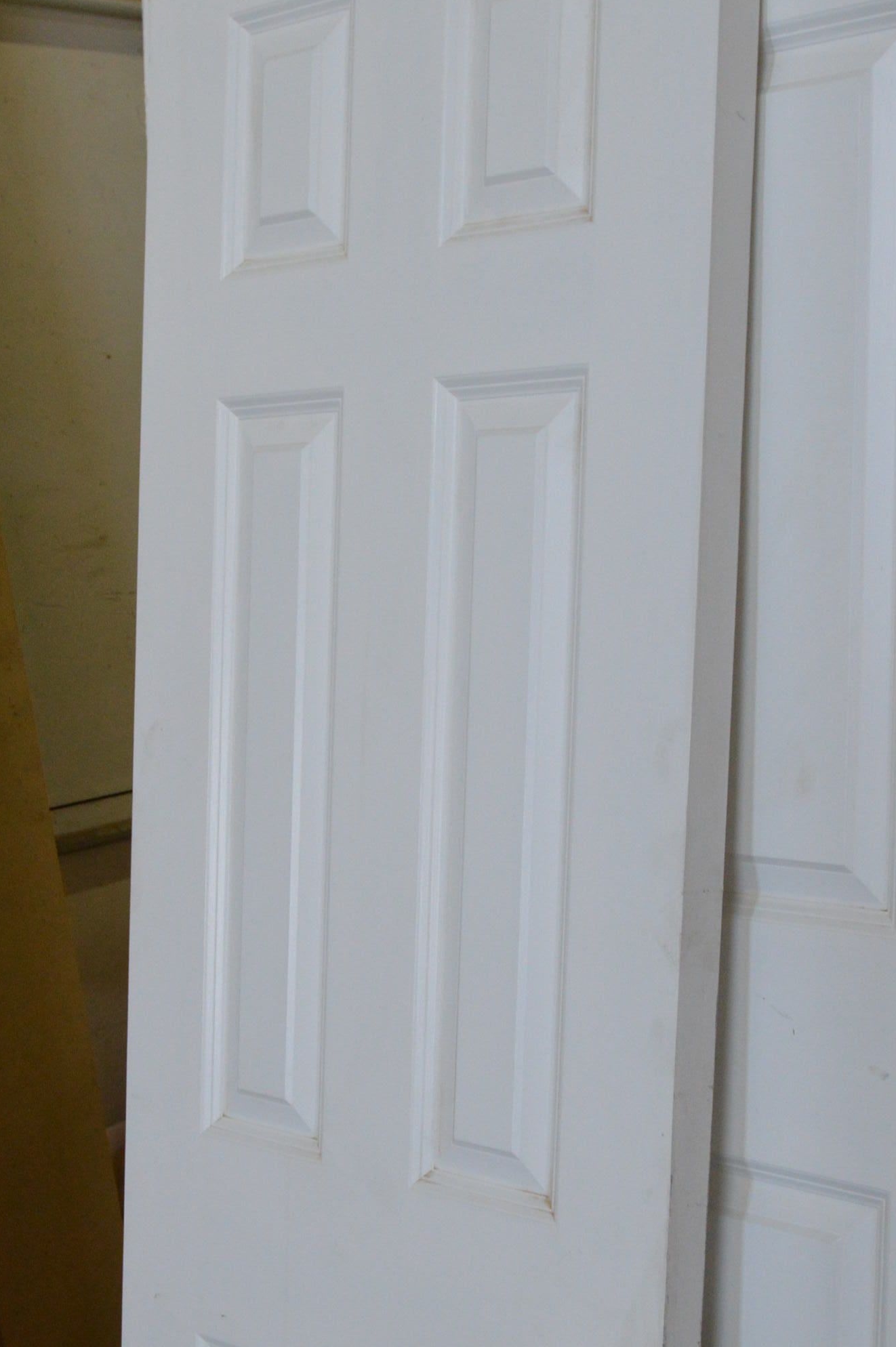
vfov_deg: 33.7
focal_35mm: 59
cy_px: 875
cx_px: 414
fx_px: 2206
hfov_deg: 23.0
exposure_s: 1/80
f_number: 5.6
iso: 1600
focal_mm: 26
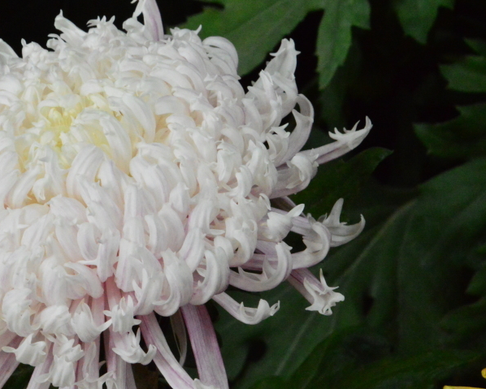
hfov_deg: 5.7
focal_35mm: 337
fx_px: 4850
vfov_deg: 4.6
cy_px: 221
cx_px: 102
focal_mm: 140
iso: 5600
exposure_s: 1/250
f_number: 22
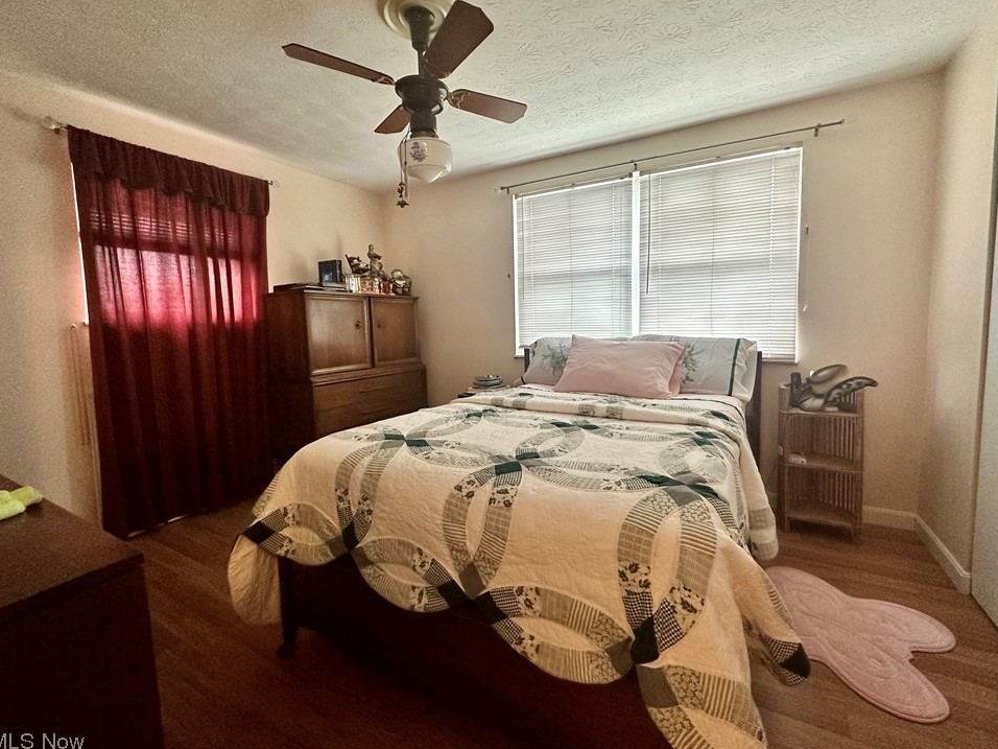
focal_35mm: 15
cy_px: 358
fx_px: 432
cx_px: 519
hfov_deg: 98.1
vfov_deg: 81.7
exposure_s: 1/60
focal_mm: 2.22
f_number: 2.2
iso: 400
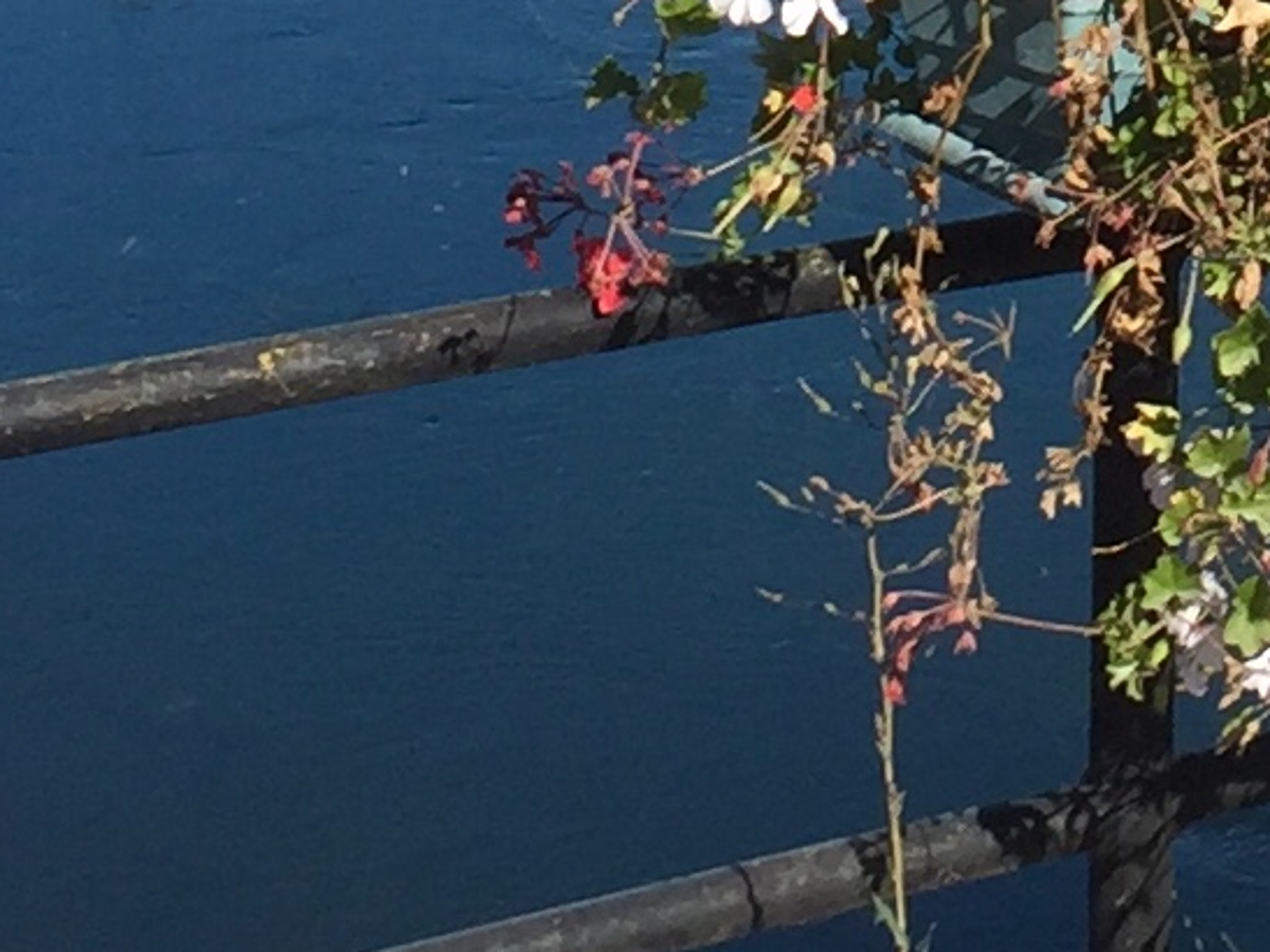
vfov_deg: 8.2
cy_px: -827
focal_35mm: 173
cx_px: 1237
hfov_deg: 11.3
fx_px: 6346
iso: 32
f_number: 2.2
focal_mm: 4.15
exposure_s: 1/1980
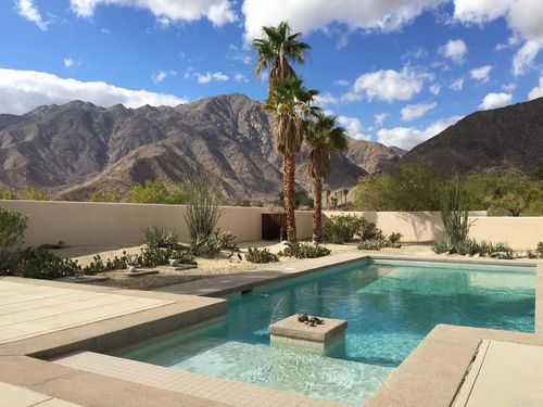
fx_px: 455
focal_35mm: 29
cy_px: 204
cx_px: 272
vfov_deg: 48.2
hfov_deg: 61.7
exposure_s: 1/1980
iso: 32
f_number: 2.2
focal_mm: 4.15
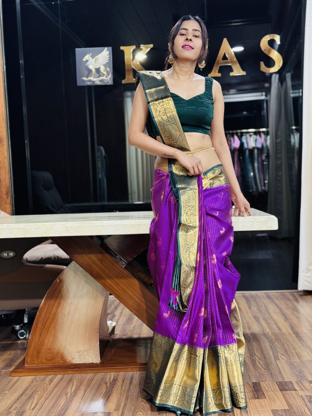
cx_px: 156
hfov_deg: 30.3
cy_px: 208
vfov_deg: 39.7
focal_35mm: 48
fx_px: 577
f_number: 1.78
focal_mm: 6.76
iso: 250
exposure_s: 1/33
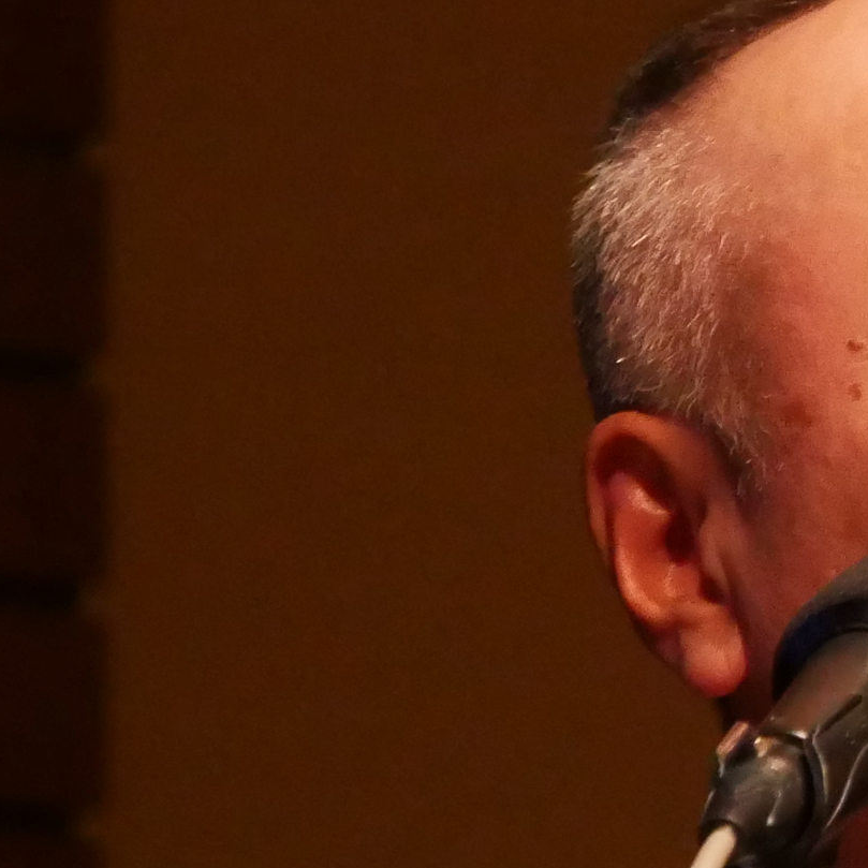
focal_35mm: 1388
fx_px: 39377
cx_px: 1146
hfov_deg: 1.3
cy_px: 631
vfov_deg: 1.3
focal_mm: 175
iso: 3200
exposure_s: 1/100
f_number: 5.6
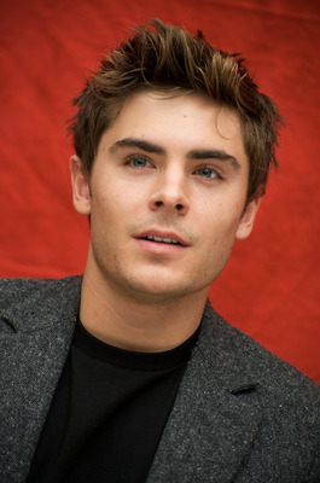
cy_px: 242
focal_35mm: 165
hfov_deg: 8.3
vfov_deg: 12.5
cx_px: 160
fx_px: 2209
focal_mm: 165
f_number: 5.6
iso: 500
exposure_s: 1/60
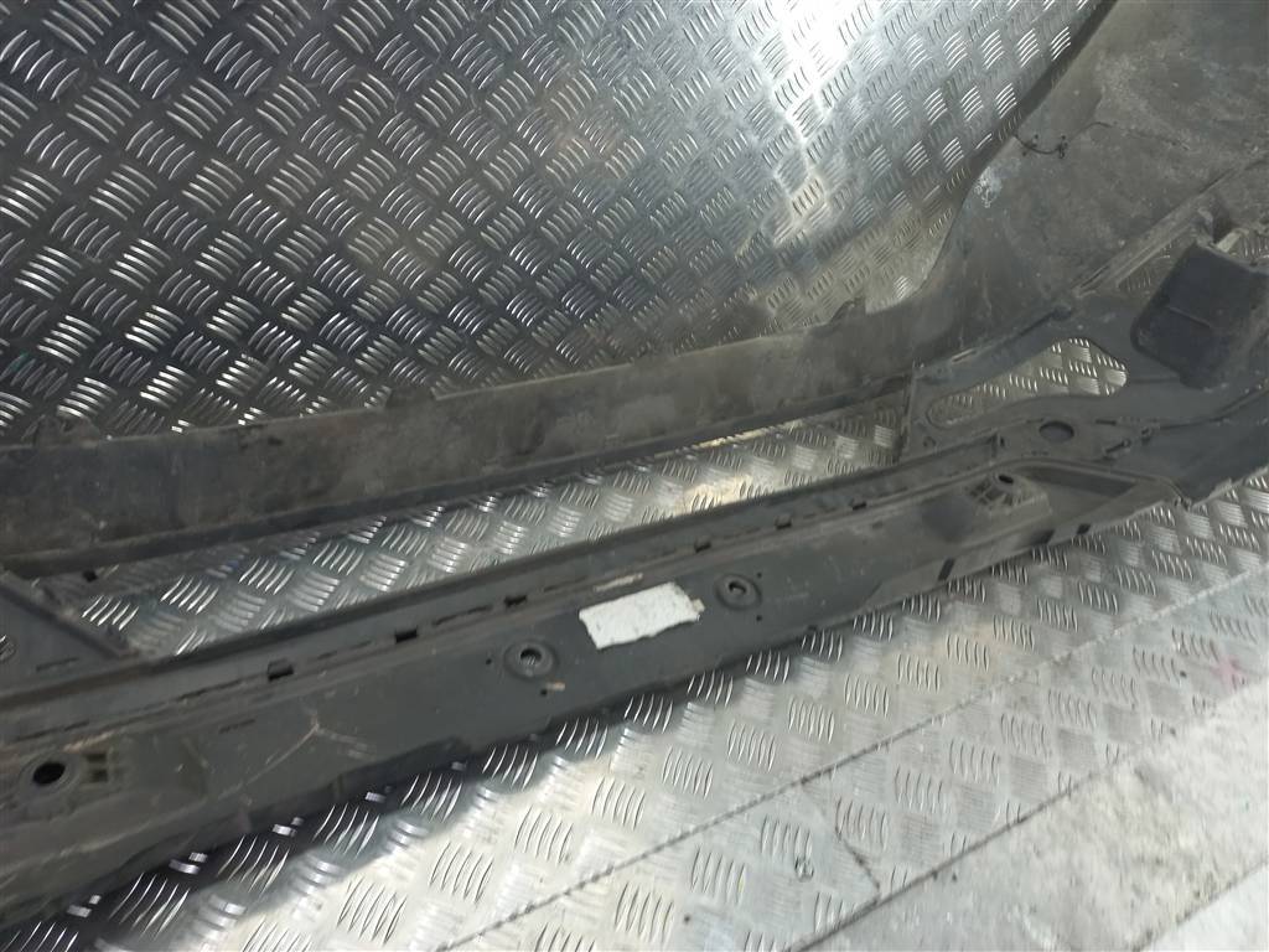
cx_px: 634
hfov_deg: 69.4
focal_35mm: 25
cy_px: 476
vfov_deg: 54.9
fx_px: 916
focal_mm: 4.6
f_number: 1.8
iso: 80
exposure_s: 1/50
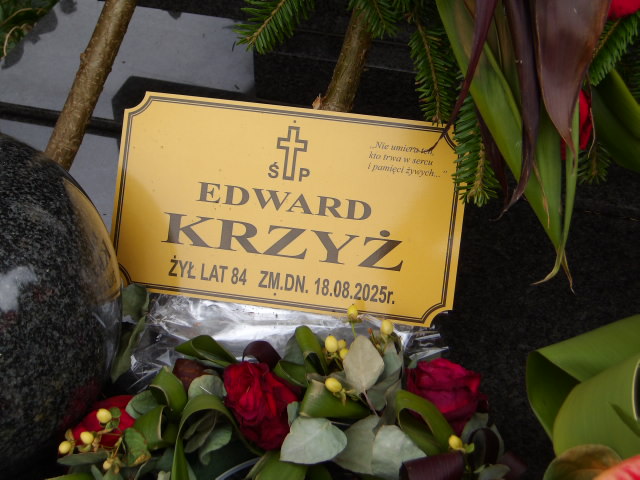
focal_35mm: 70
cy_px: 240
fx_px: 1294
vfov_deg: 21.0
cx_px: 320
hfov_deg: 27.8
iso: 100
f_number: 4.9
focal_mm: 12.5
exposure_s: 1/112
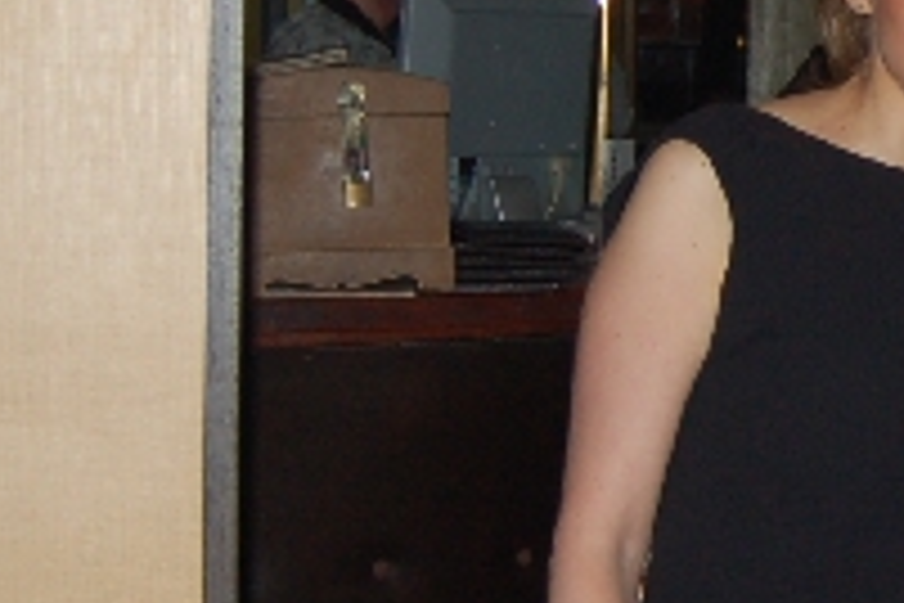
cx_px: 1340
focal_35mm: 137
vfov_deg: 9.9
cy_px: 14
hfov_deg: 14.1
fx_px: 3440
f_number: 3.8
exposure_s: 1/60
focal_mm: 23
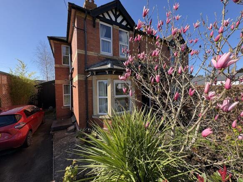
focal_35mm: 14
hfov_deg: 102.1
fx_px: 98
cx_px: 122
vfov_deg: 85.7
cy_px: 91
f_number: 2.2
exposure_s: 1/615
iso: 40
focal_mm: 2.22
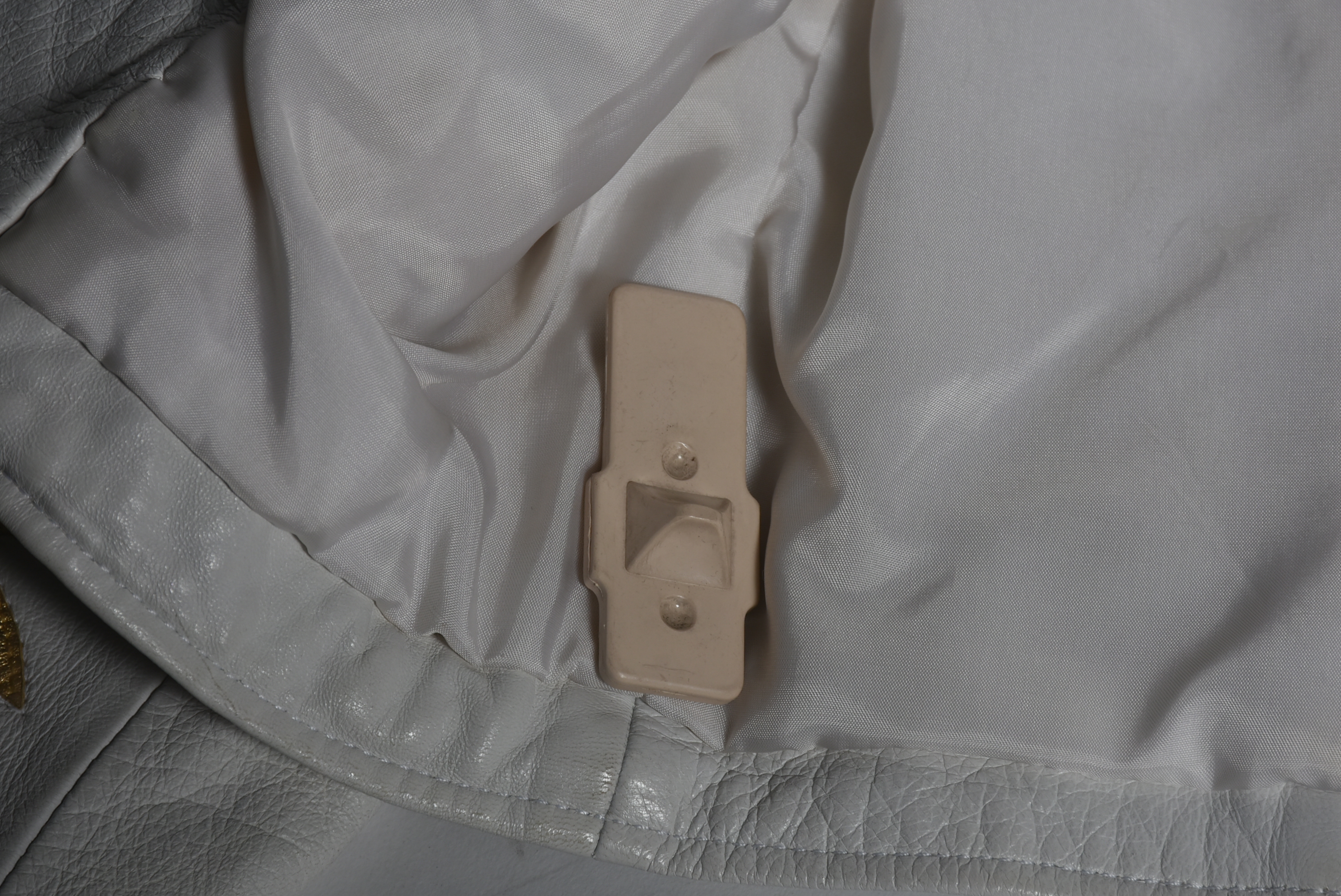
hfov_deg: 13.6
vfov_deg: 9.1
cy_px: 449
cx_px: 669
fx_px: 5629
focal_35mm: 151
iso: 200
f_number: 11
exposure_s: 1/125
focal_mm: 100
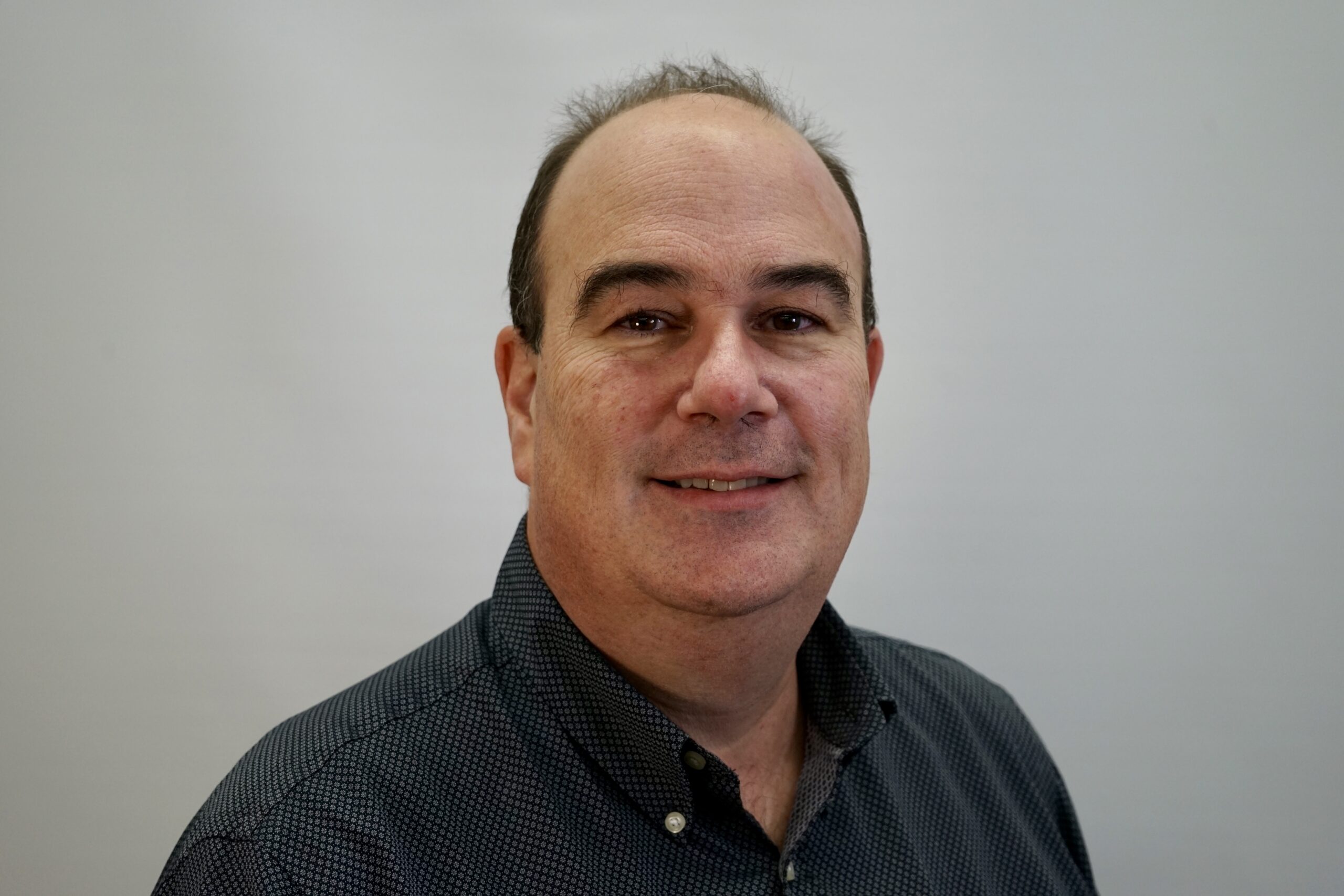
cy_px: 448
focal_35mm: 68
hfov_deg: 29.7
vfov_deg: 20.0
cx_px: 672
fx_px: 2539
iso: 800
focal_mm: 68
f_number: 5.6
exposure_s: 1/160
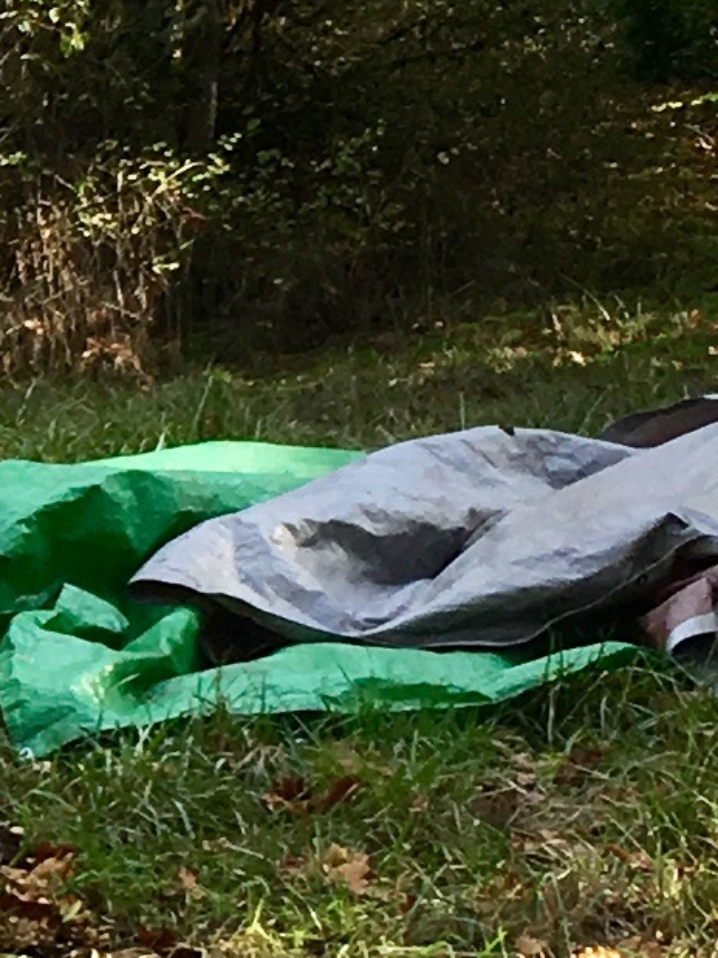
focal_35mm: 189
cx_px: -1278
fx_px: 5229
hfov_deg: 7.2
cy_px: 573
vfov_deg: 10.5
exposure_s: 1/237
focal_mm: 4.15
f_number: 2.2
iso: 25
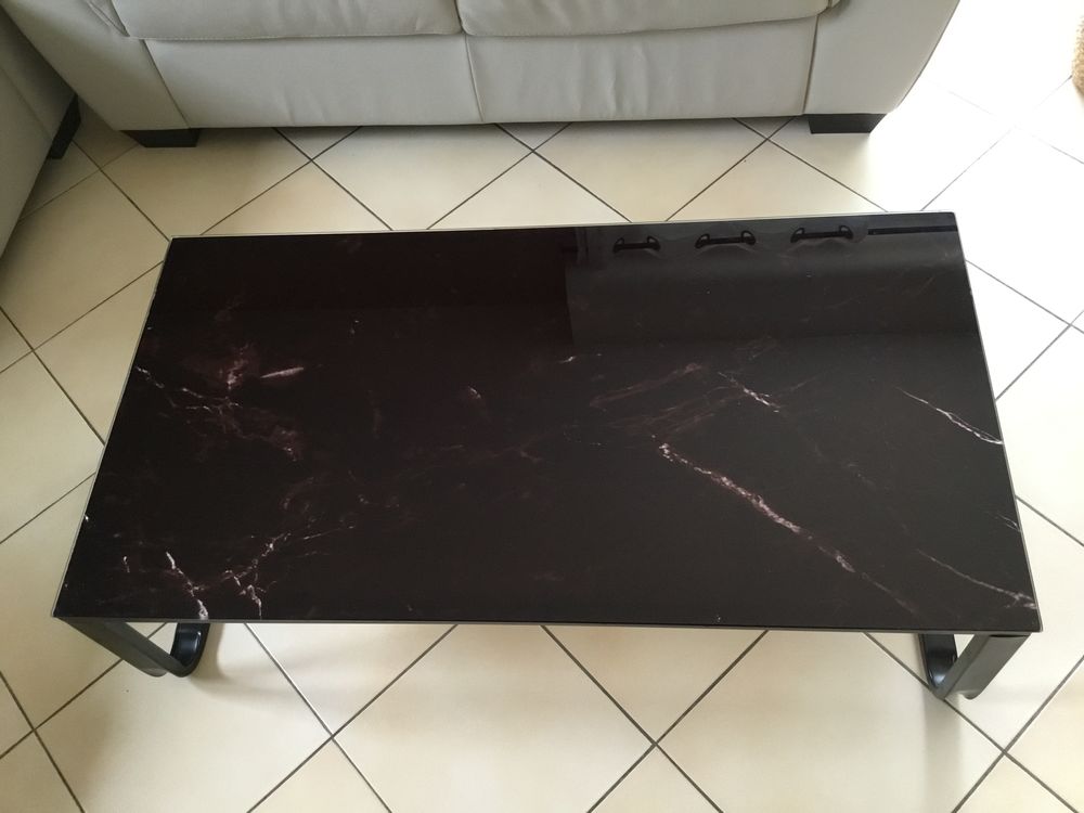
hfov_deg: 58.4
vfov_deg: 45.4
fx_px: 971
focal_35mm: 31
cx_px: 542
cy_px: 406
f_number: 2.4
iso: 200
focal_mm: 3.3
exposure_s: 1/33
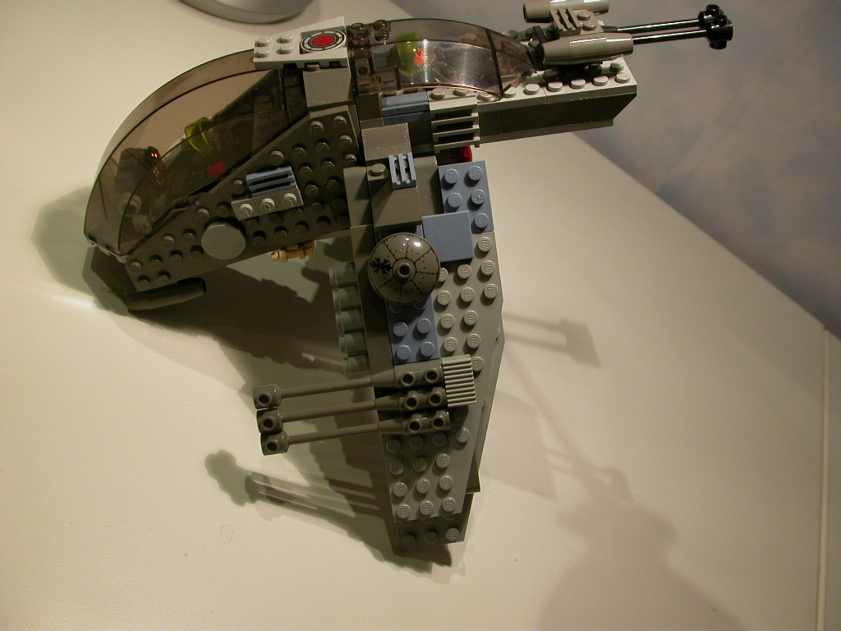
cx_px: 420
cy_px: 316
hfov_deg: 49.0
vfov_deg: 37.7
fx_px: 923
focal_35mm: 38
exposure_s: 1/66.1
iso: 100
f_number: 3.3
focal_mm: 7.85
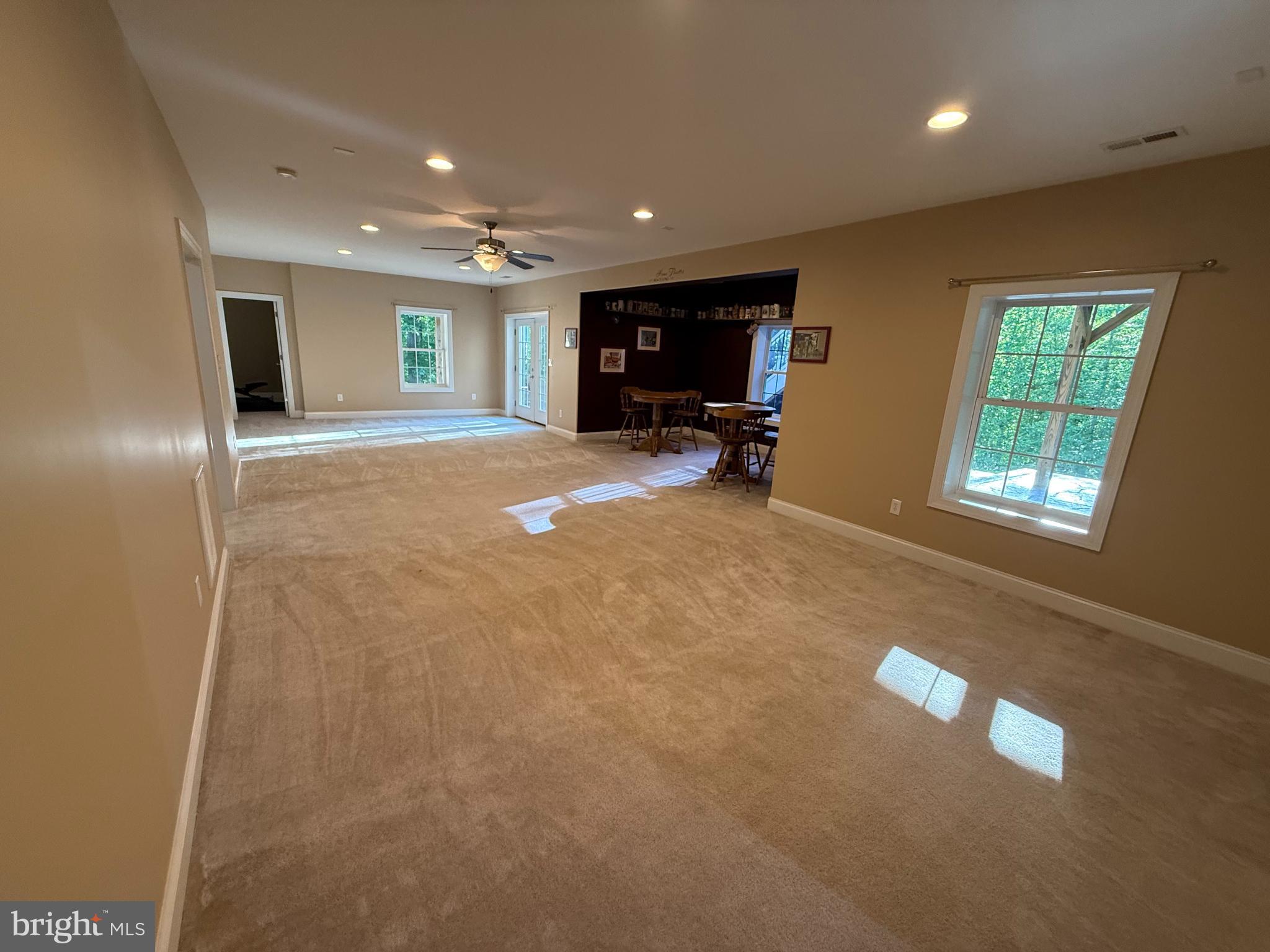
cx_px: 635
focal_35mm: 14
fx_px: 514
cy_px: 476
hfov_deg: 102.1
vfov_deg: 85.7
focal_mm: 2.22
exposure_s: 1/60
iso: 250
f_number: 2.2
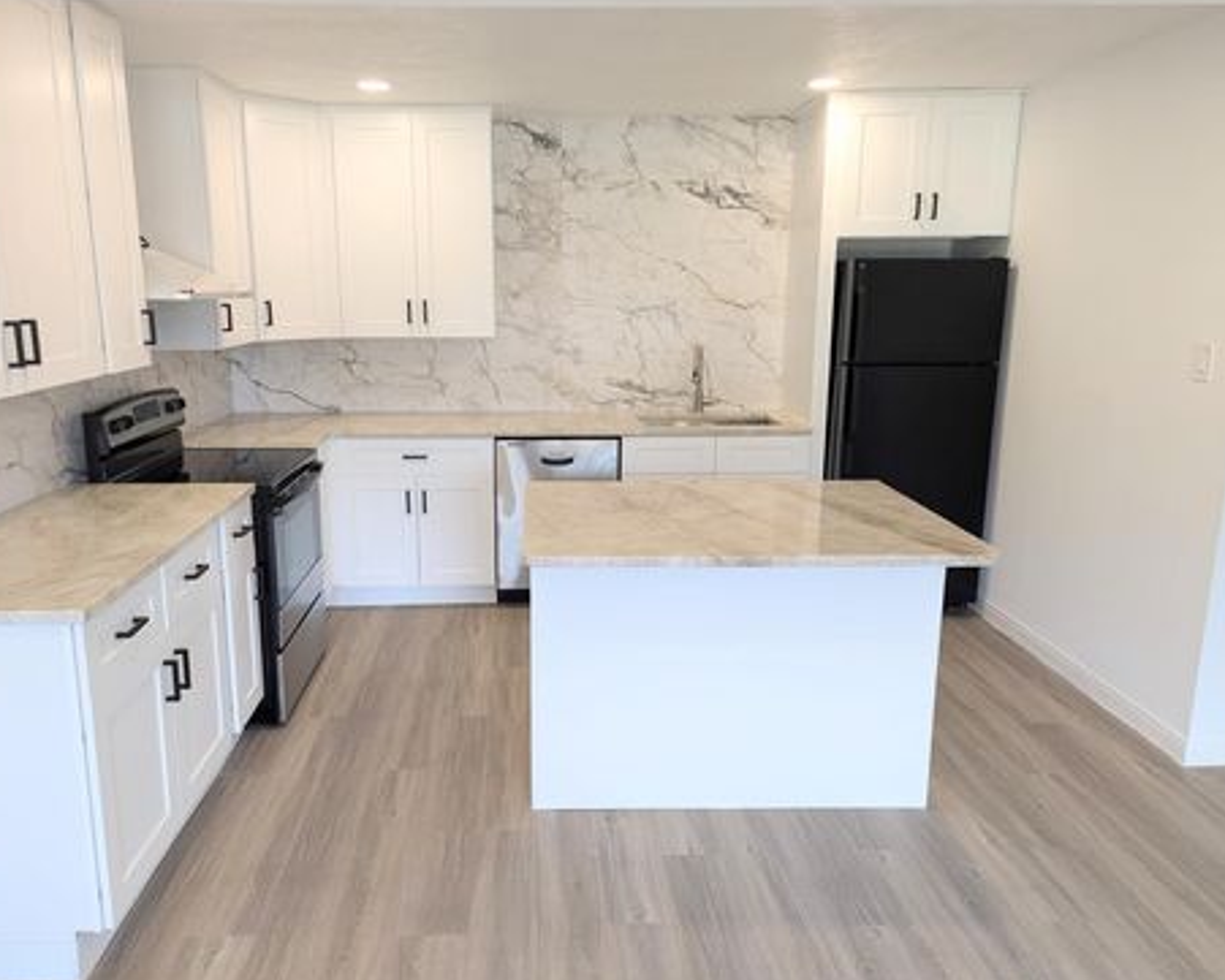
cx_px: 557
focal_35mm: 26
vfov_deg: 54.9
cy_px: 480
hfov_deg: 65.9
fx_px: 943
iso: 46
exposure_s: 1/60
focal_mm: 6.81
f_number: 1.85
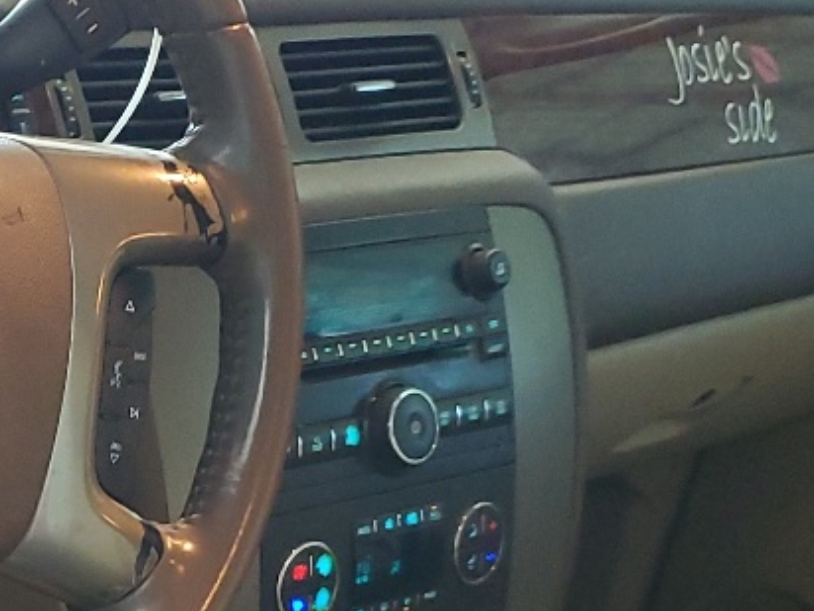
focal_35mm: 101
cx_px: -89
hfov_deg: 18.7
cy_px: 684
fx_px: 2375
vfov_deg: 14.3
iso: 225
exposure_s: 1/60.2
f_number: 1.5
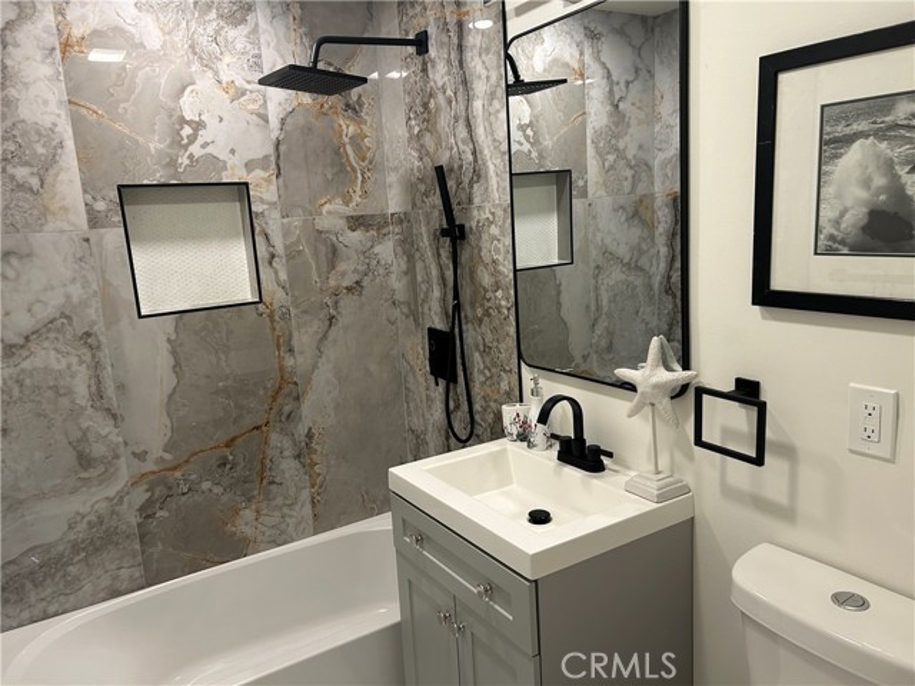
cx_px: 458
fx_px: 687
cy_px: 343
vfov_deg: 53.1
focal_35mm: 26
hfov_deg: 67.3
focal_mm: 5.7
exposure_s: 1/120
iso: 125
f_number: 1.5
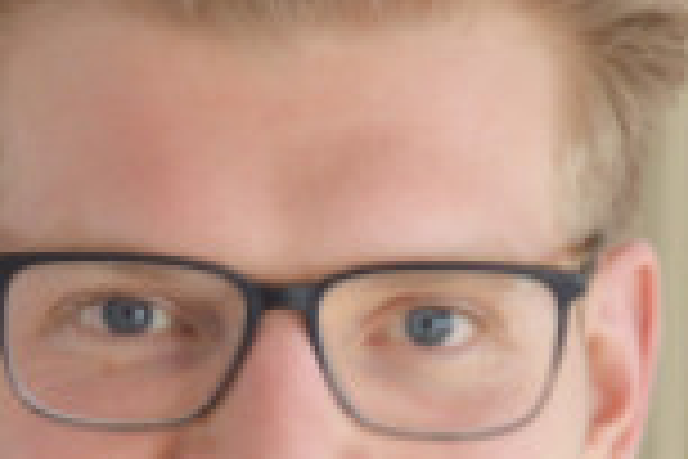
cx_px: 166
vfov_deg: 8.2
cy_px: 396
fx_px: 3203
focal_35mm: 168
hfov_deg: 12.2
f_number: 4.5
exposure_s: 1/60
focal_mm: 35
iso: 400
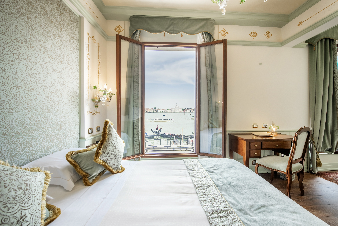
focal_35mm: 16
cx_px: 169
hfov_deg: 96.7
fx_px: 150
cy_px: 113
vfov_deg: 73.8
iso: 100
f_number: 10
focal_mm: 16
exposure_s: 1/320
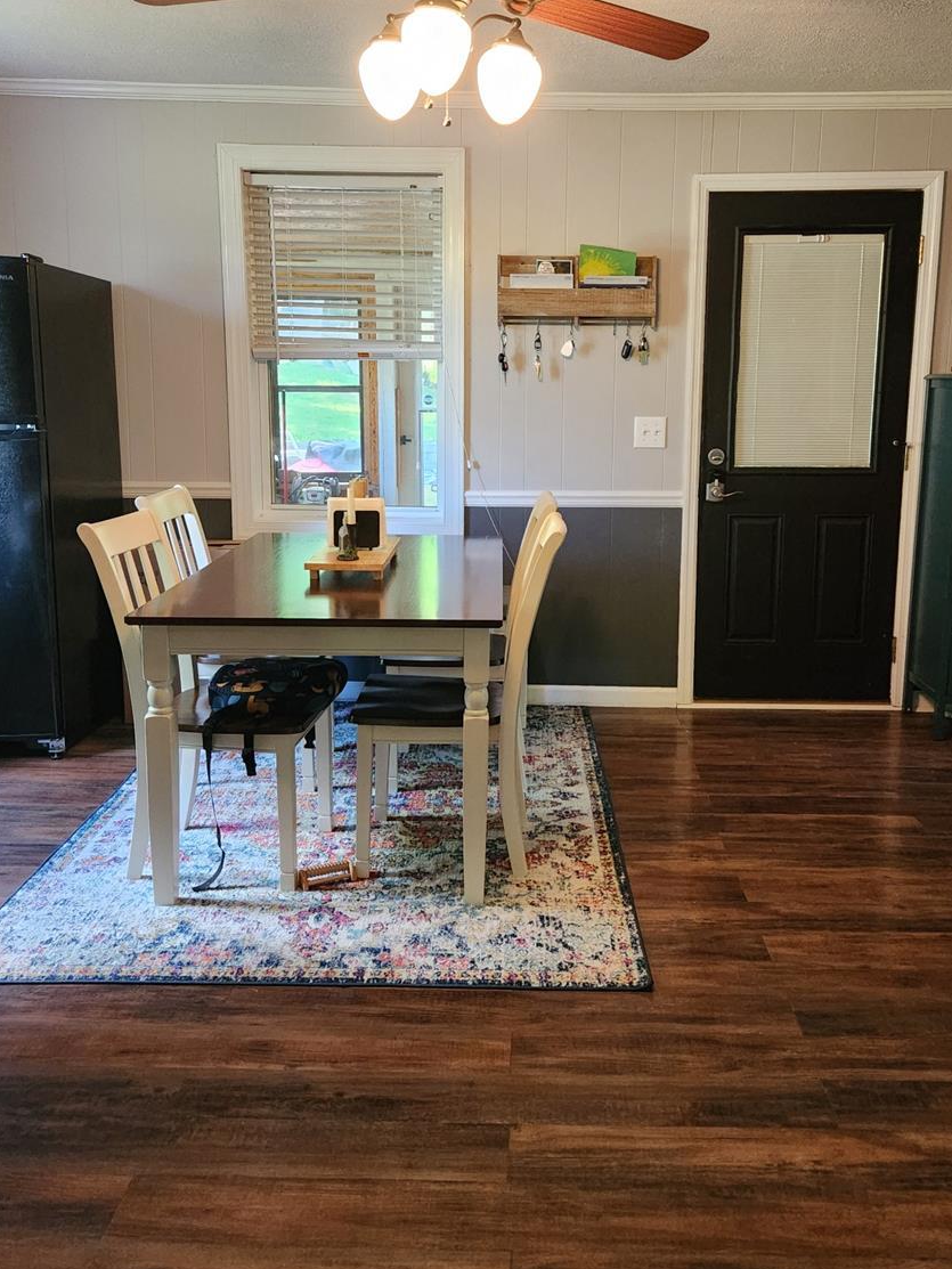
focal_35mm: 31
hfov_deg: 45.4
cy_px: 562
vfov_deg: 58.2
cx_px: 525
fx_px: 1137
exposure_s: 1/120
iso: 1000
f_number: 1.8
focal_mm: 5.4
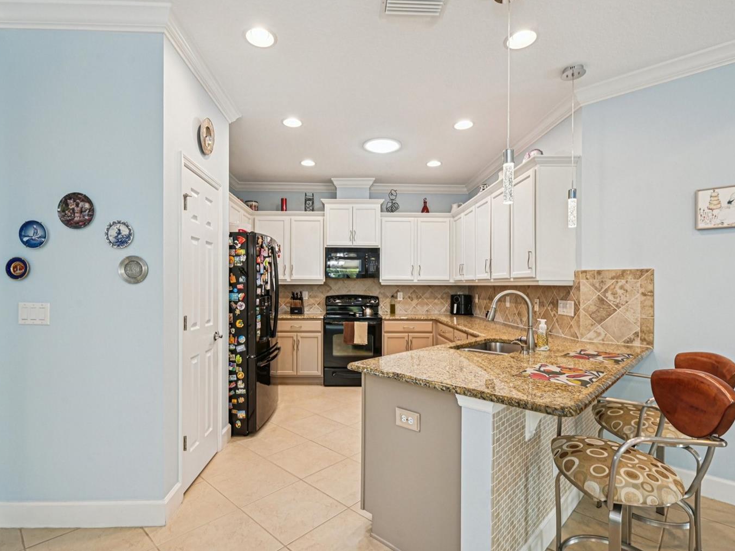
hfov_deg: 89.1
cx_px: 356
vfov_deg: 72.9
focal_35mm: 18
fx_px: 373
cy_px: 276
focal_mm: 15.5
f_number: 8
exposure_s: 1/13
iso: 400
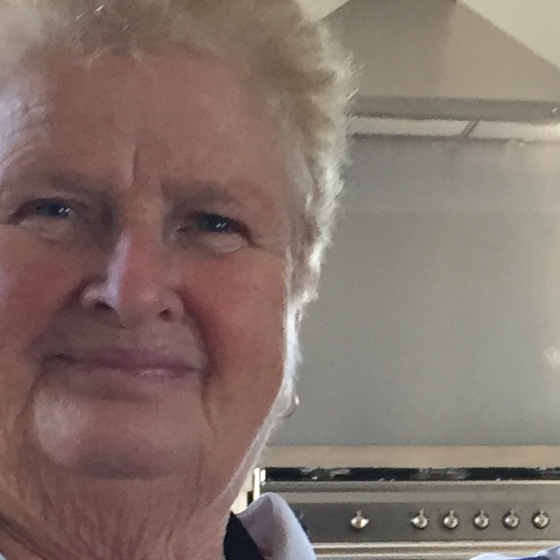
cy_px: 491
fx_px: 2434
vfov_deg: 13.0
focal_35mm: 133
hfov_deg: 12.4
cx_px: 864
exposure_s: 1/33
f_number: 2.2
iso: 64
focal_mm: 4.15
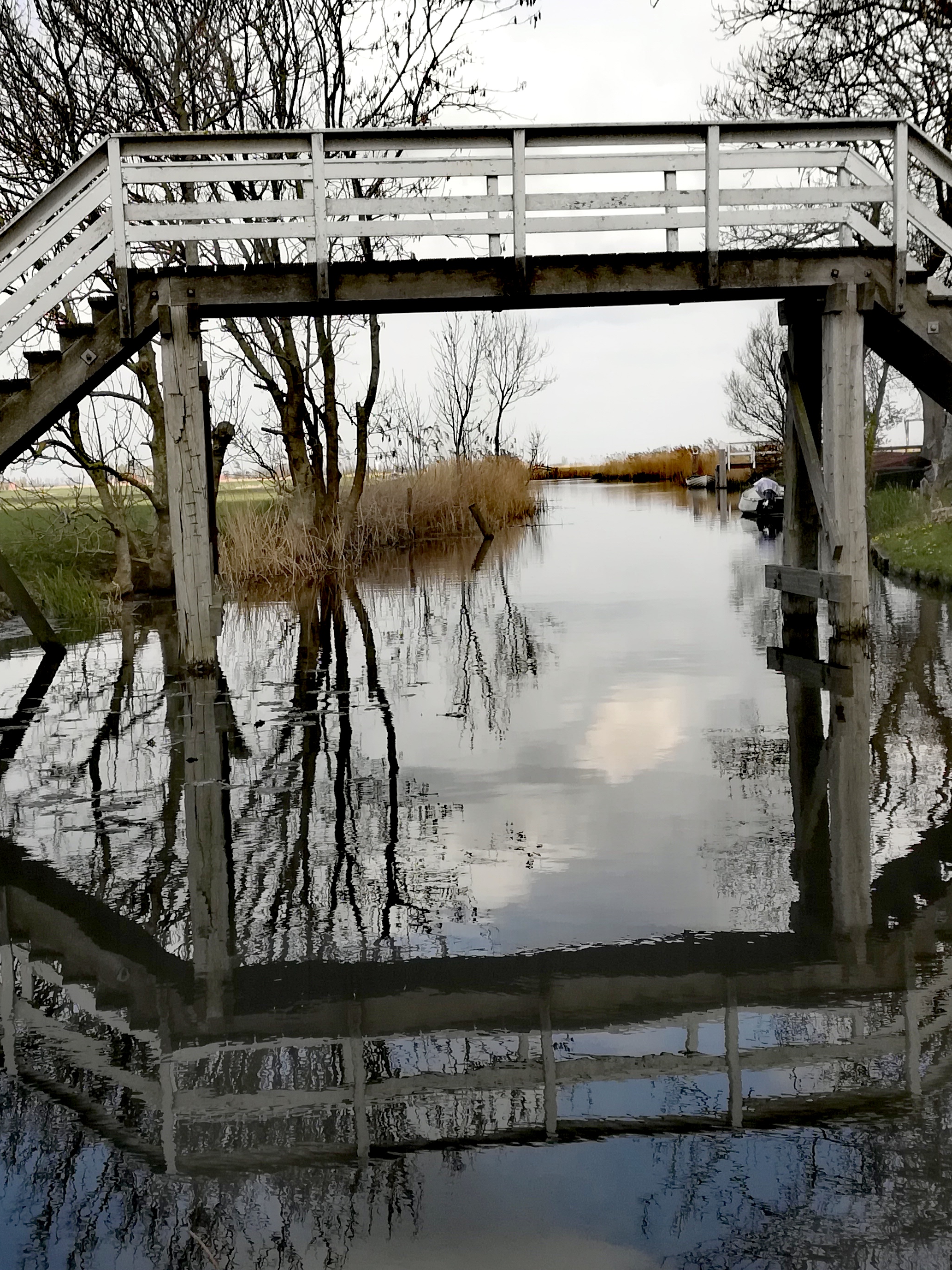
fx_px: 1797
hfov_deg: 29.7
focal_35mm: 49
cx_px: 473
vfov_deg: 38.9
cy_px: 664
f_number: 2.2
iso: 50
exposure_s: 1/642
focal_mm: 3.83
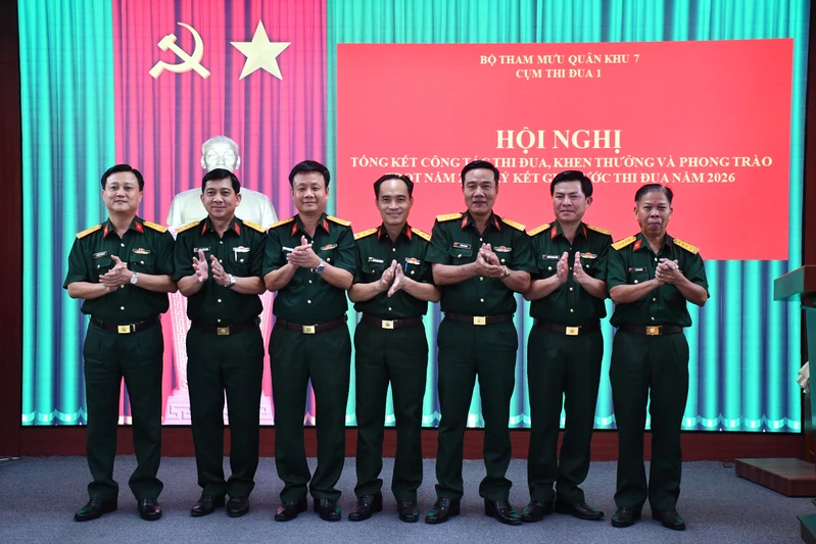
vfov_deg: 28.1
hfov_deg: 41.1
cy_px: 272
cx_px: 408
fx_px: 1088
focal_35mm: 48
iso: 1600
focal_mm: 32
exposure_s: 1/80
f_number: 4.5
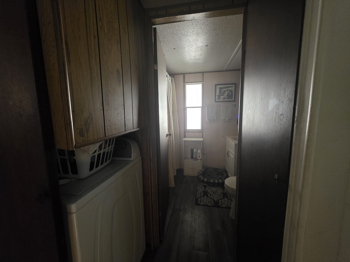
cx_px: 175
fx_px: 131
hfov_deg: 106.2
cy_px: 131
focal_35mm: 13
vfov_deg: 89.9
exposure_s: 1/60
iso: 1250
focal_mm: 2.2
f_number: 1.9
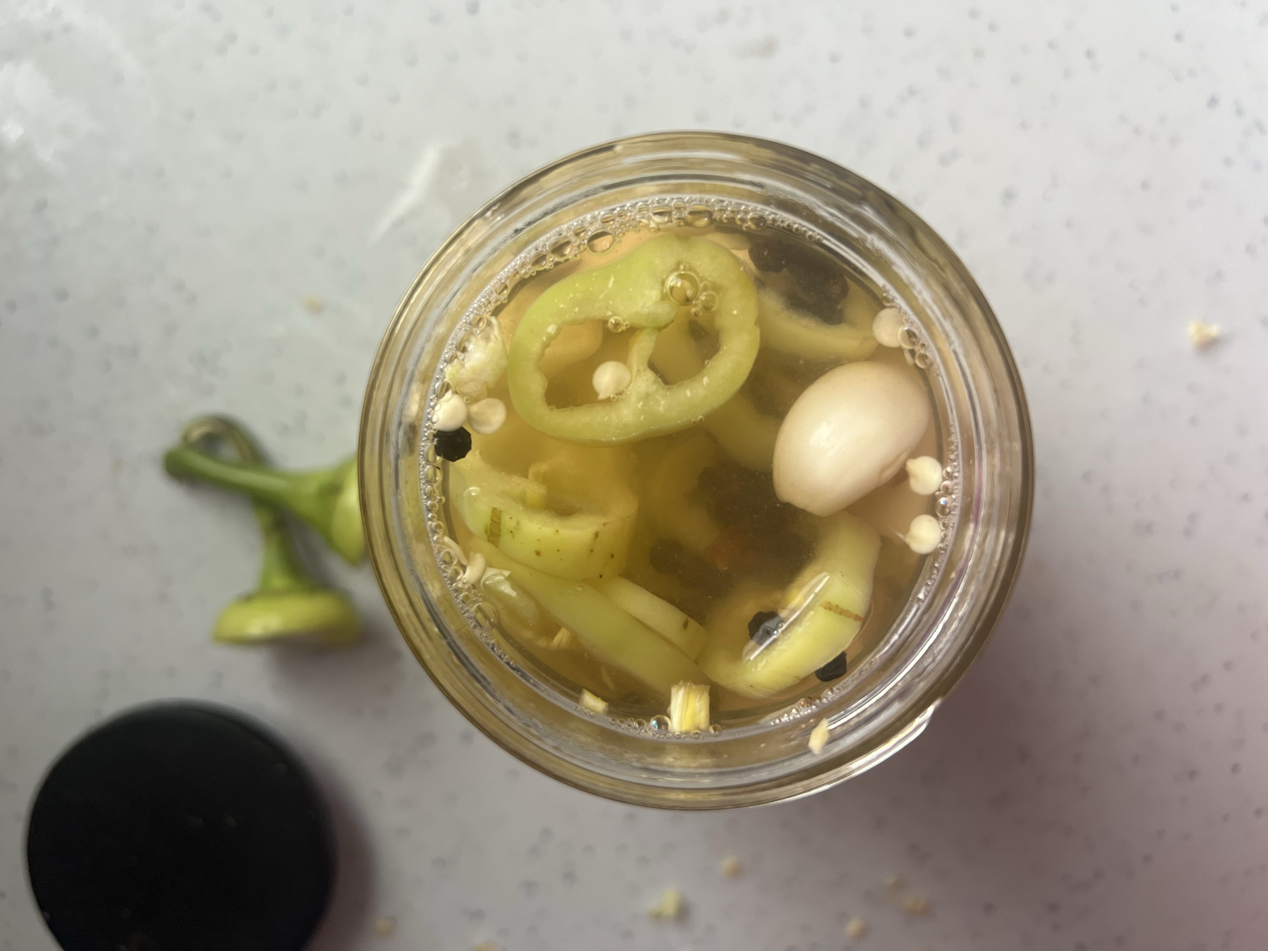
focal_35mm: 26
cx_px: 634
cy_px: 476
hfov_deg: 67.3
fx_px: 952
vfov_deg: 53.1
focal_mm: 5.7
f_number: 1.5
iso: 125
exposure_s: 1/90
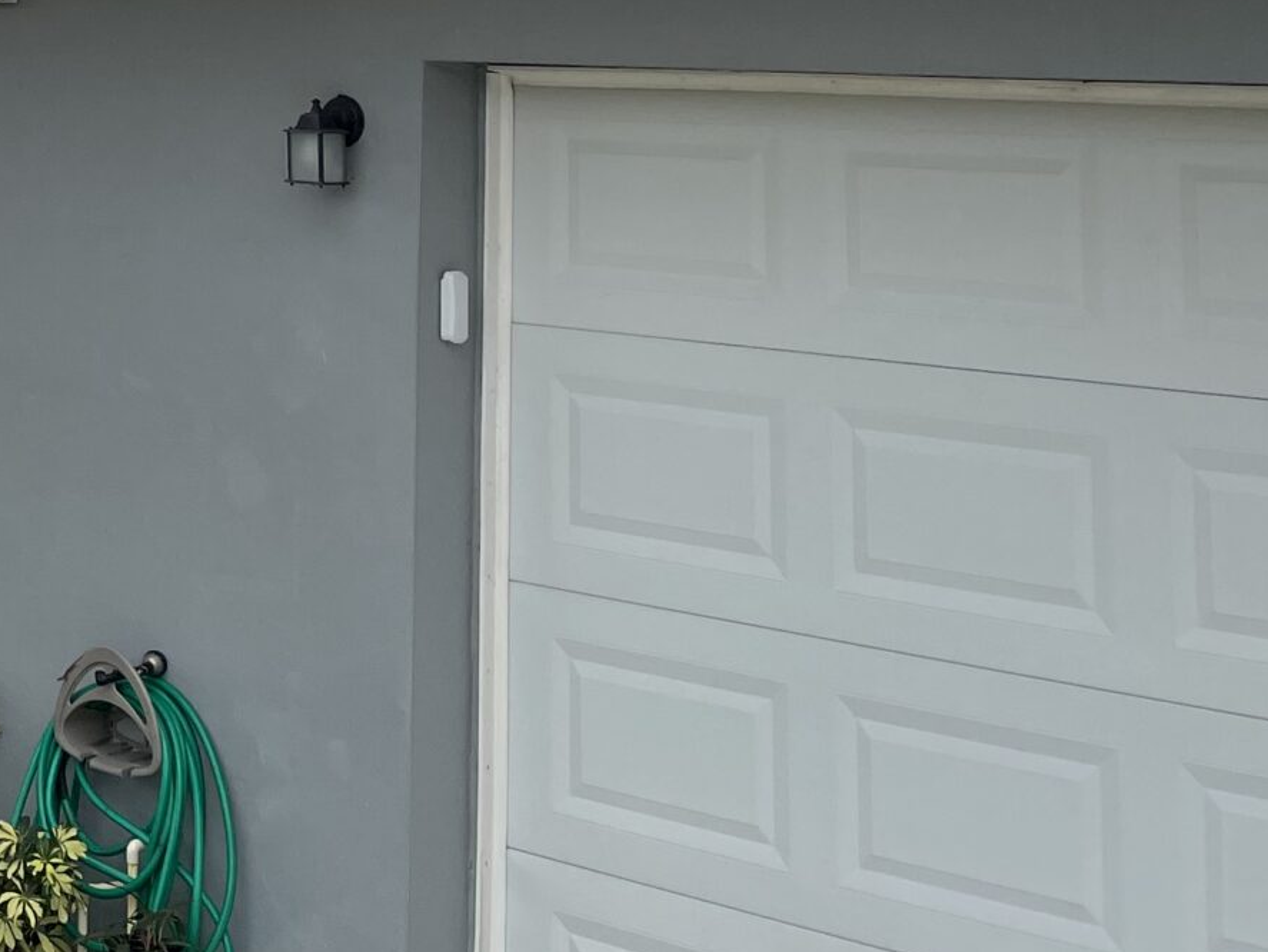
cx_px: -259
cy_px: -333
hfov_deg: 23.7
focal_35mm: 75
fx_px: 2748
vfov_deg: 18.2
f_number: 1.6
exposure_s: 1/4132
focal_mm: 4.2
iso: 32
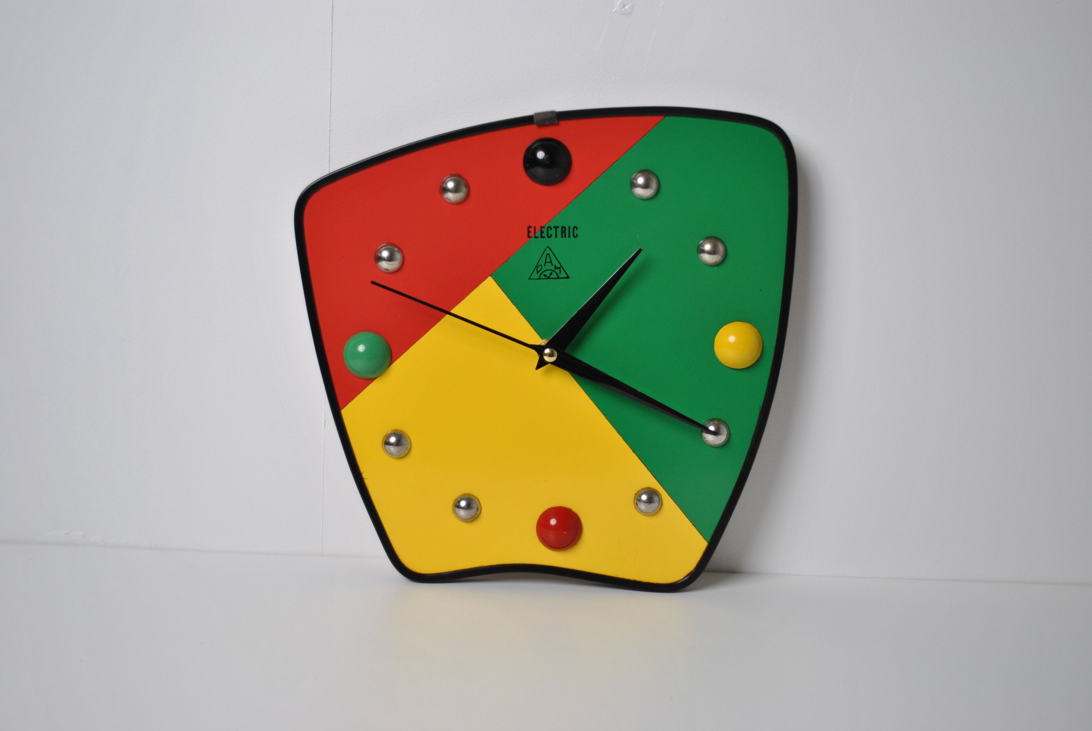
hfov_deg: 41.1
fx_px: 1458
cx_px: 546
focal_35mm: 48
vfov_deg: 28.2
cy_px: 366
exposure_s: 1/60
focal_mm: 32
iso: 200
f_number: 4.8
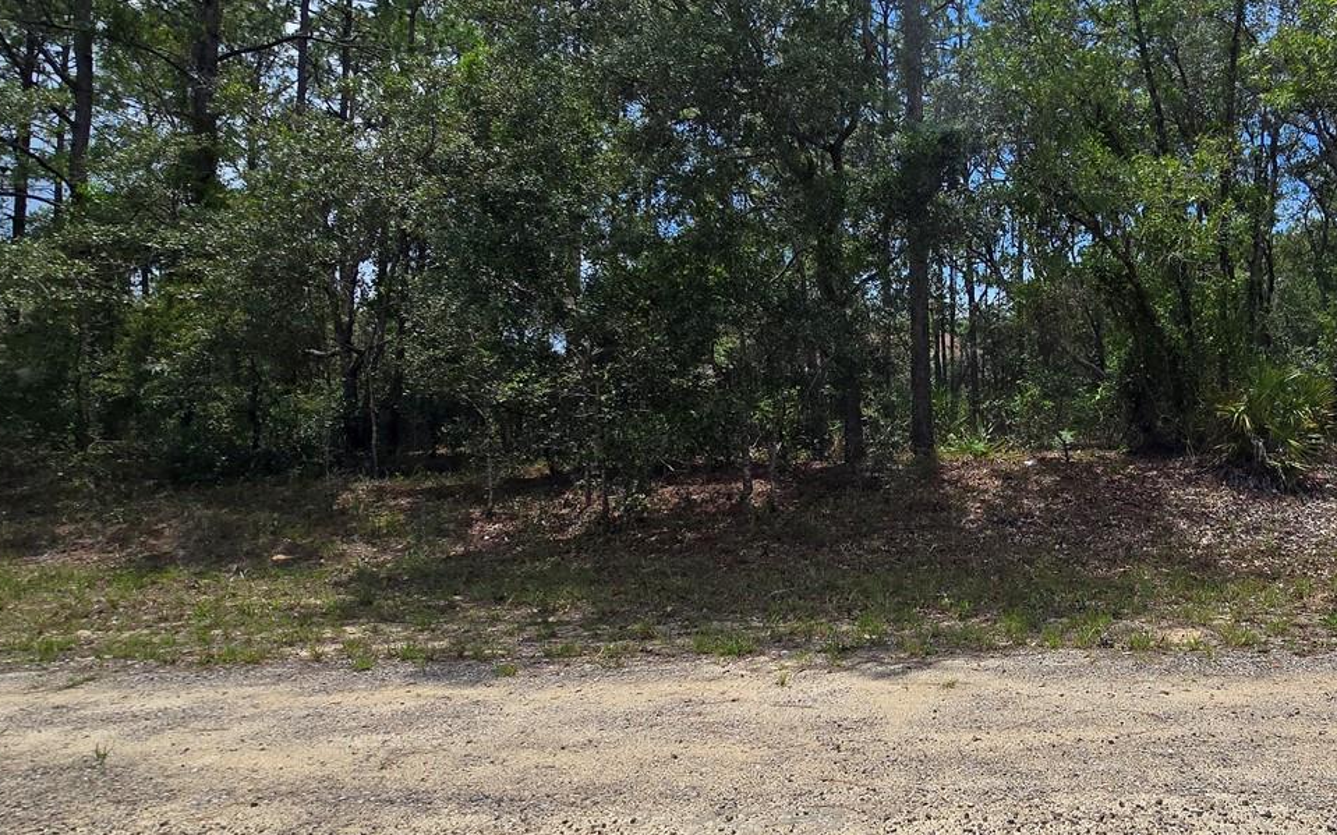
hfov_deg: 72.5
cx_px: 983
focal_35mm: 23
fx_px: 838
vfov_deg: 52.7
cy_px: 344
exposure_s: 1/2572
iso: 50
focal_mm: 2.2
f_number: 2.2
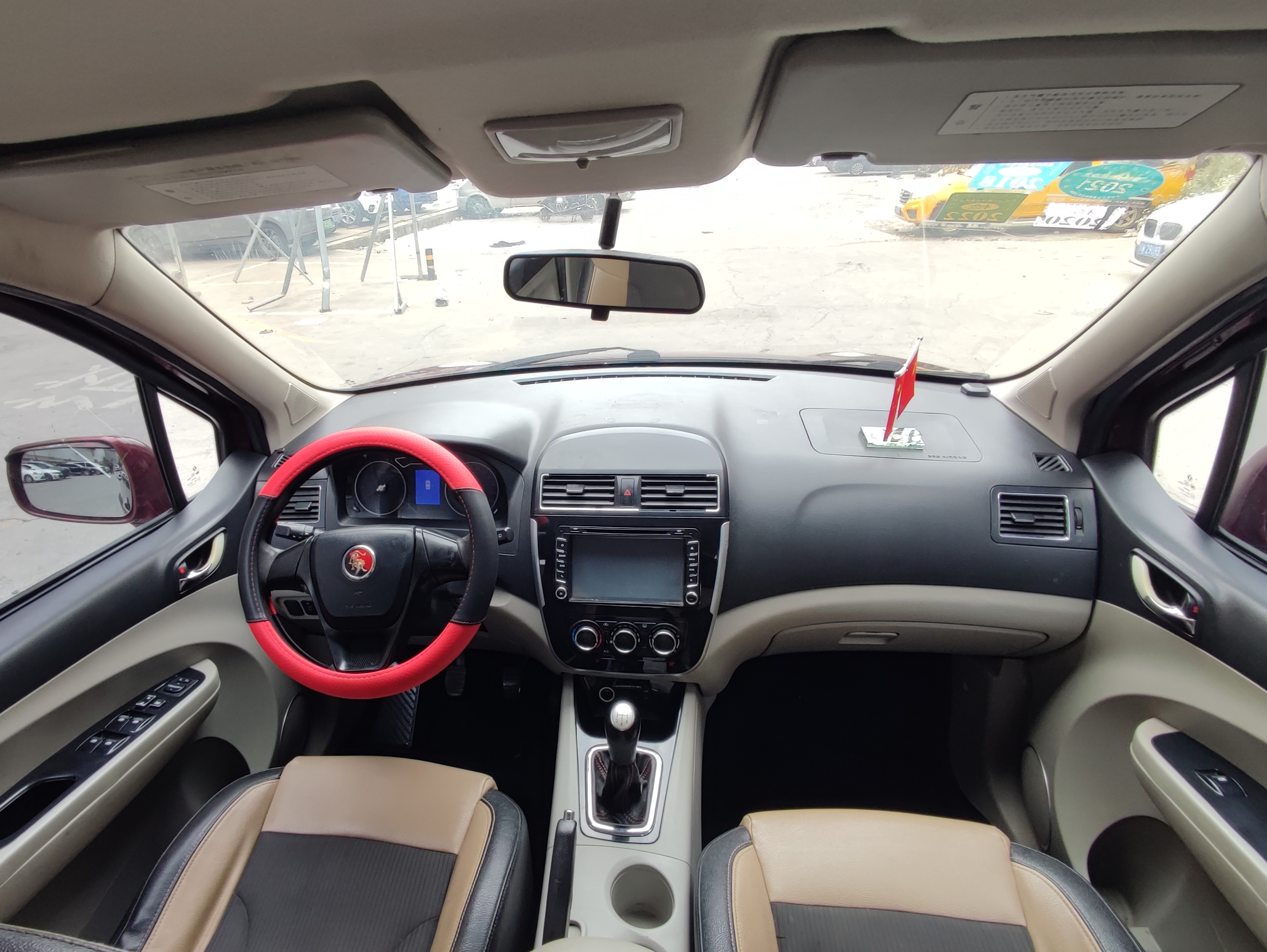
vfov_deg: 71.5
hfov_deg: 87.3
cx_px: 551
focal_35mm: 18
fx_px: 659
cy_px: 512
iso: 51
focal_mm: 1.65
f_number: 2.2
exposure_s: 1/100
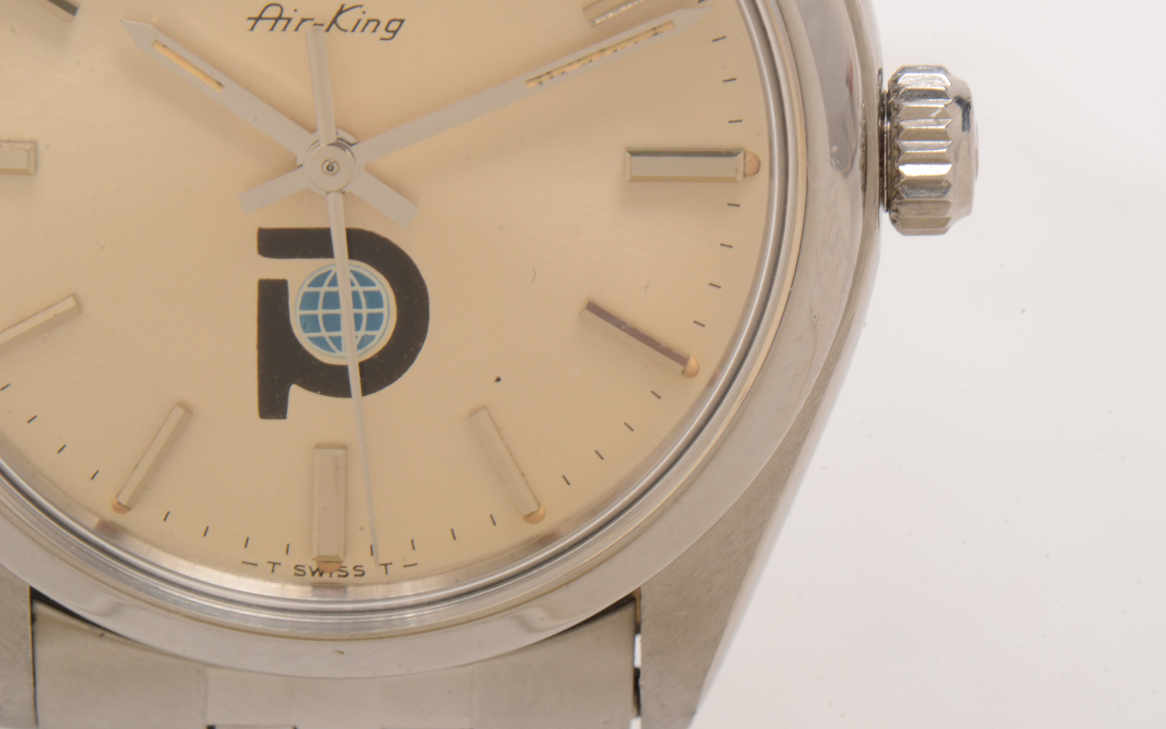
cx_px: 581
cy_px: 346
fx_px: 4147
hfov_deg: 16.0
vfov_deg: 10.0
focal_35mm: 131
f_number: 25
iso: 400
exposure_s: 1/125
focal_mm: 85
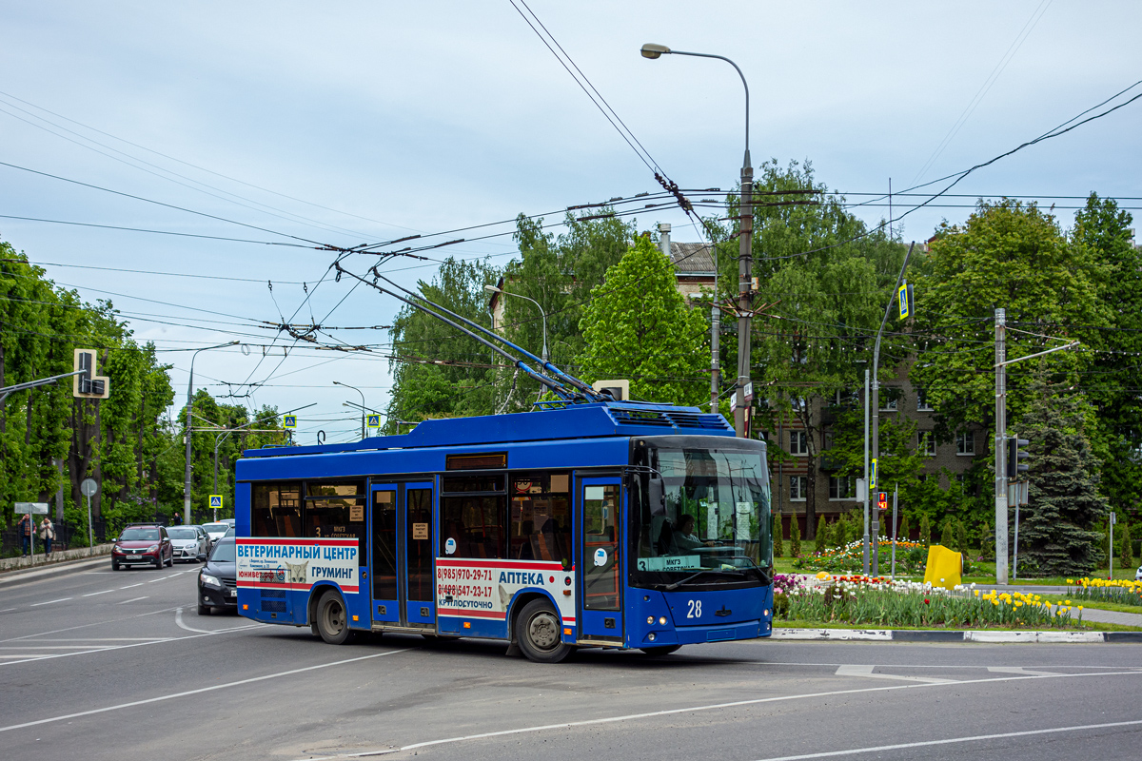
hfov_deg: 41.9
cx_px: 571
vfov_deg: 28.6
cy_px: 380
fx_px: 1491
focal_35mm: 47
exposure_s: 1/500
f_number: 3.5
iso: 80
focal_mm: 17.6
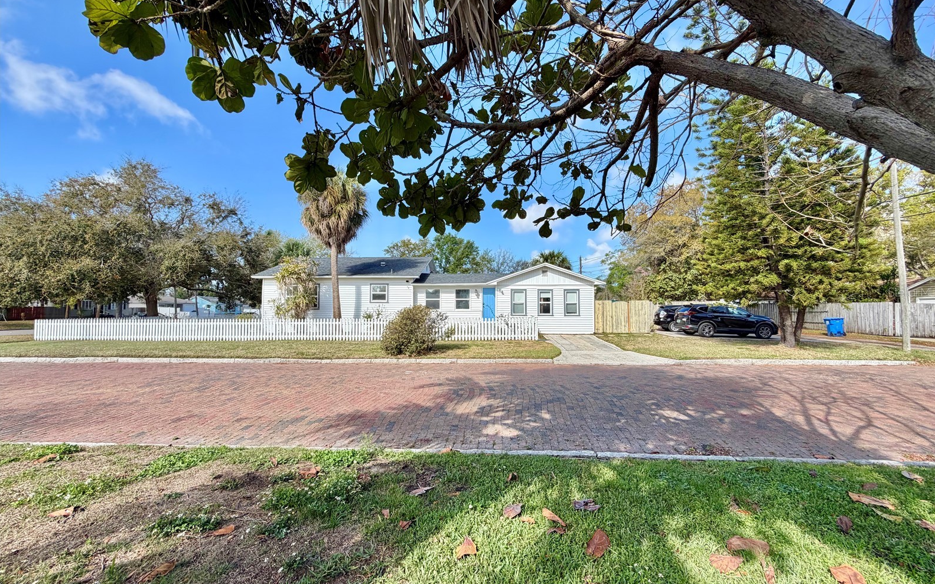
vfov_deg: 74.8
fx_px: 382
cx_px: 471
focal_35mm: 15
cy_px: 292
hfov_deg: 101.5
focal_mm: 2.22
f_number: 2.2
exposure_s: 1/770
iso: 40
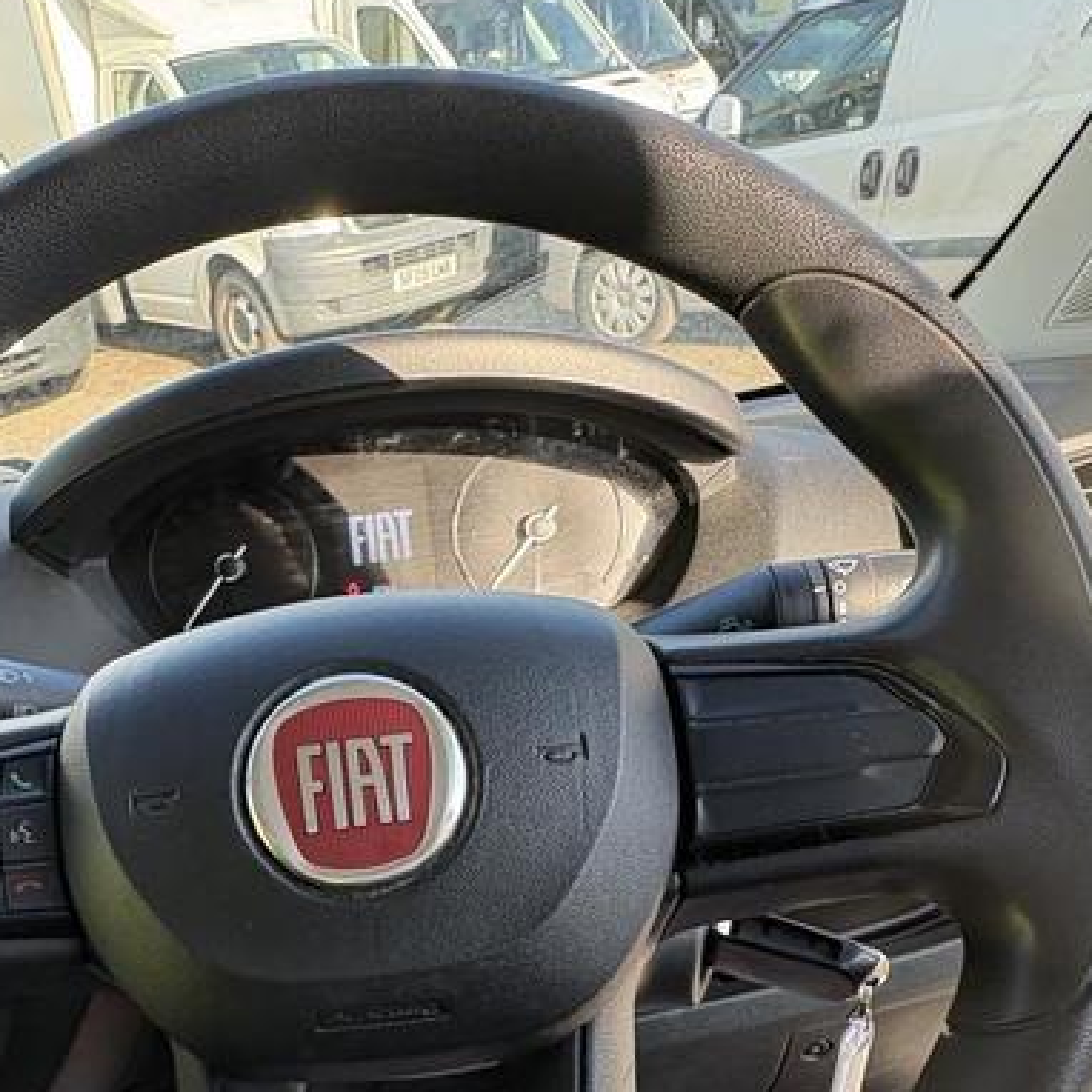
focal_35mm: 29
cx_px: 389
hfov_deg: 54.8
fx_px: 1035
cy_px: 826
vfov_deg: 53.0
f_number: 2.2
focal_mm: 2.22
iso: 125
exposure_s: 1/135
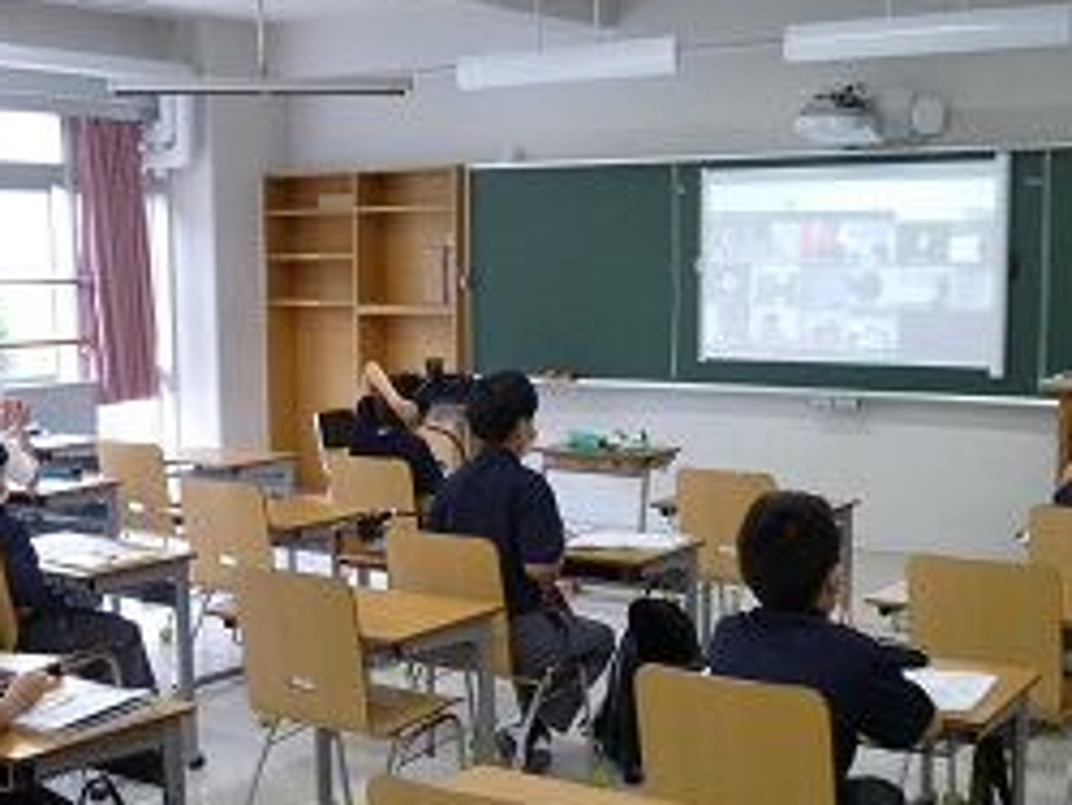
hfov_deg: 36.1
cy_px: 495
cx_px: 560
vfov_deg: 27.5
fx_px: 1642
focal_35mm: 53
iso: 200
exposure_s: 1/30
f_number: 3.2
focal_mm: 5.9
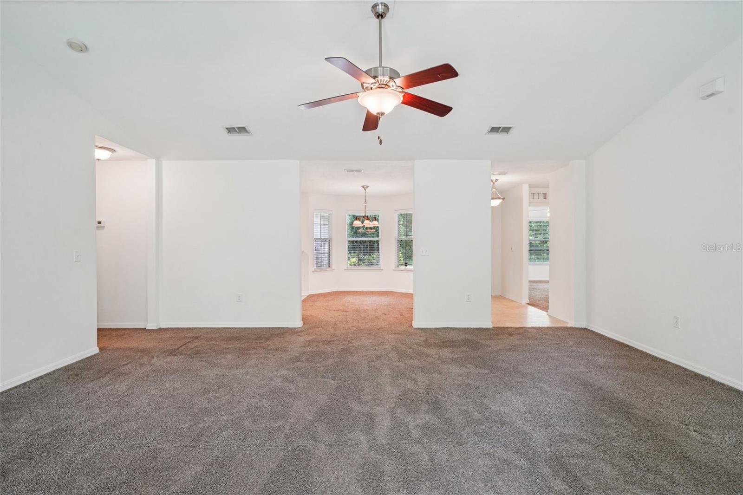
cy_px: 248
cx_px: 372
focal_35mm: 16
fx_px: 330
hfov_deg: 96.7
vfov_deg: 73.7
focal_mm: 16
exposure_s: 1/10
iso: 400
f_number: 8
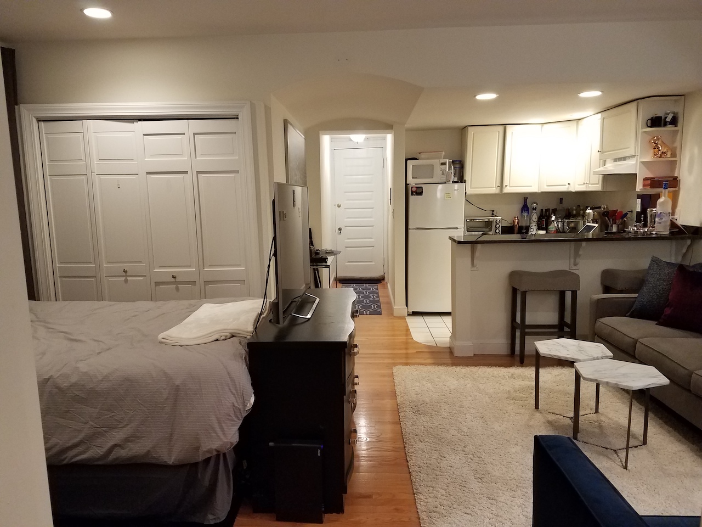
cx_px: 351
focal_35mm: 26
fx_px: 527
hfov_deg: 67.3
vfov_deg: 53.1
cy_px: 264
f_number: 1.7
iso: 200
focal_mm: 4.2
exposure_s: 1/60
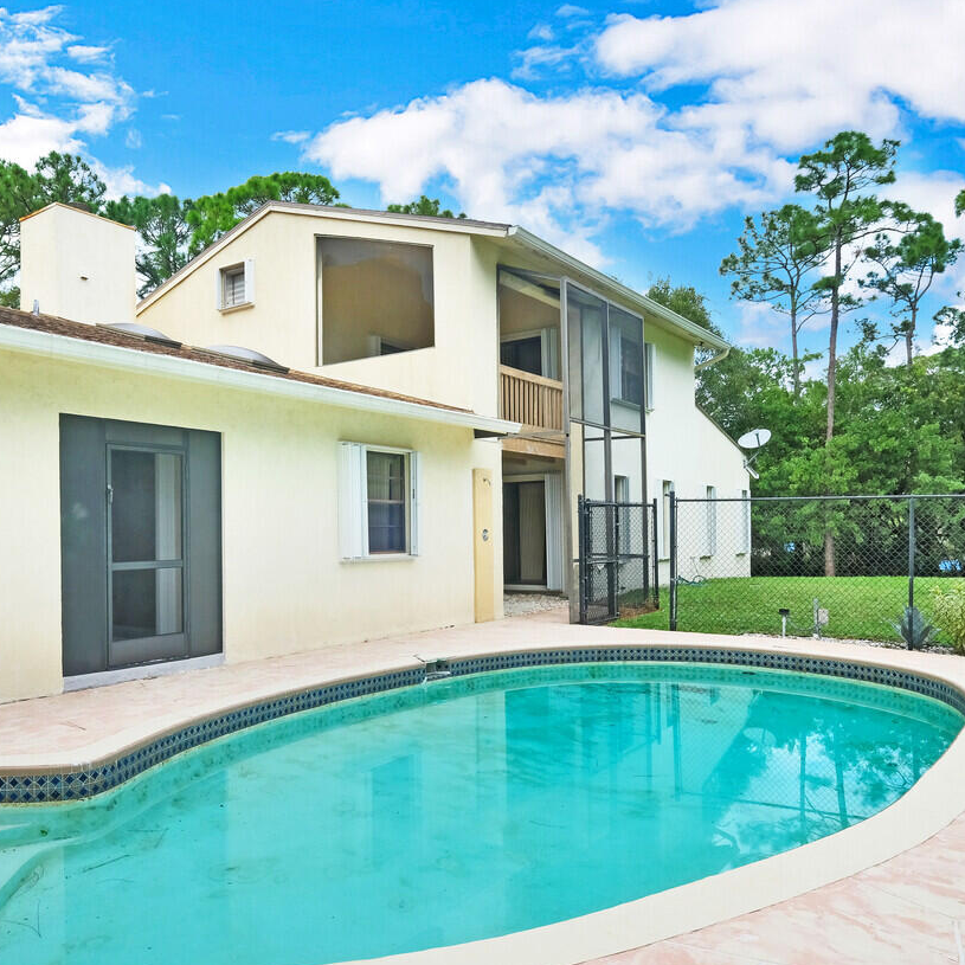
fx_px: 788
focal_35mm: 25
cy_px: 552
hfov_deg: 62.2
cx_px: 370
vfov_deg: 62.6
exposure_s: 1/1250
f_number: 11
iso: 1250
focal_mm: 10
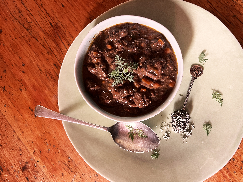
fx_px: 183
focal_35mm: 26
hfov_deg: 67.3
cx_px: 122
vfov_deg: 53.1
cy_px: 91
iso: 320
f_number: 1.5
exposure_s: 1/60
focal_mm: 5.7
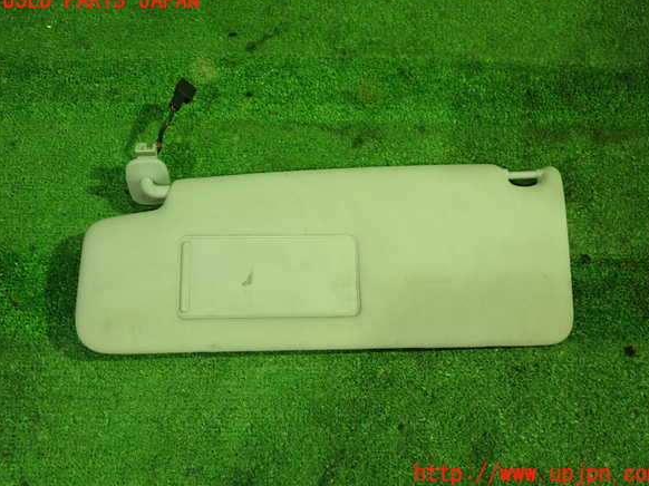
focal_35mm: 33
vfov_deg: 42.9
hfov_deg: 55.4
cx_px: 331
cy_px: 237
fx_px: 618
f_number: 2.4
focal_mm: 5.87
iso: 800
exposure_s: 1/80
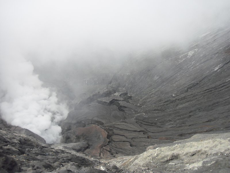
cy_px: 86
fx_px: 252
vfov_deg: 37.7
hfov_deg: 49.0
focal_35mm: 38
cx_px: 115
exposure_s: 1/400
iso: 100
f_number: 2.8
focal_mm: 6.2
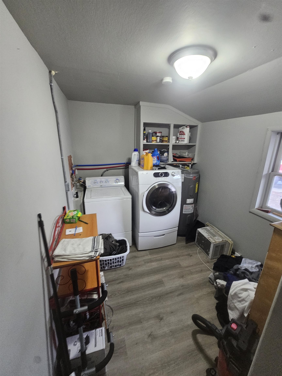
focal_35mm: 13
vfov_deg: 106.2
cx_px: 141
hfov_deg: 89.9
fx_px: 141
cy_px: 188
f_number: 2.2
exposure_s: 1/60
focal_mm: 2.2
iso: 400
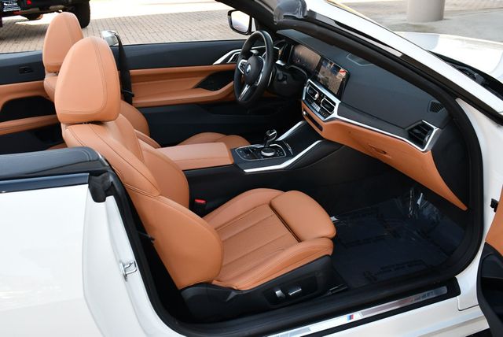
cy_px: 168
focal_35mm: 36
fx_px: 503
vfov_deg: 36.9
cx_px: 252
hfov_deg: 53.1
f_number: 4.5
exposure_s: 1/250
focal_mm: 18
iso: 400
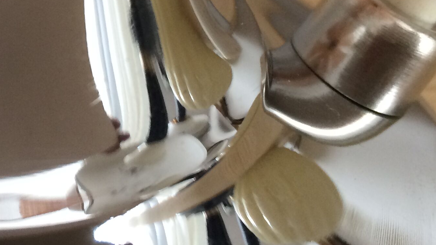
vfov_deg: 15.2
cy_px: -33
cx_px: -17
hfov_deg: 25.9
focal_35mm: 77
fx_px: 890
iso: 160
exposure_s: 1/33
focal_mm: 4.15
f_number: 2.2
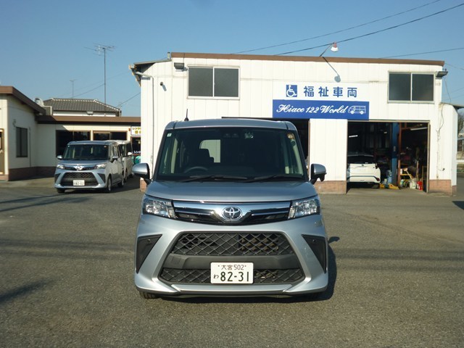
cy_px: 174
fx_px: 469
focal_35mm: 35
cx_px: 232
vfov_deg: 40.7
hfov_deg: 52.6
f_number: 10
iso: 100
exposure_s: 1/200
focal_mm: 6.3
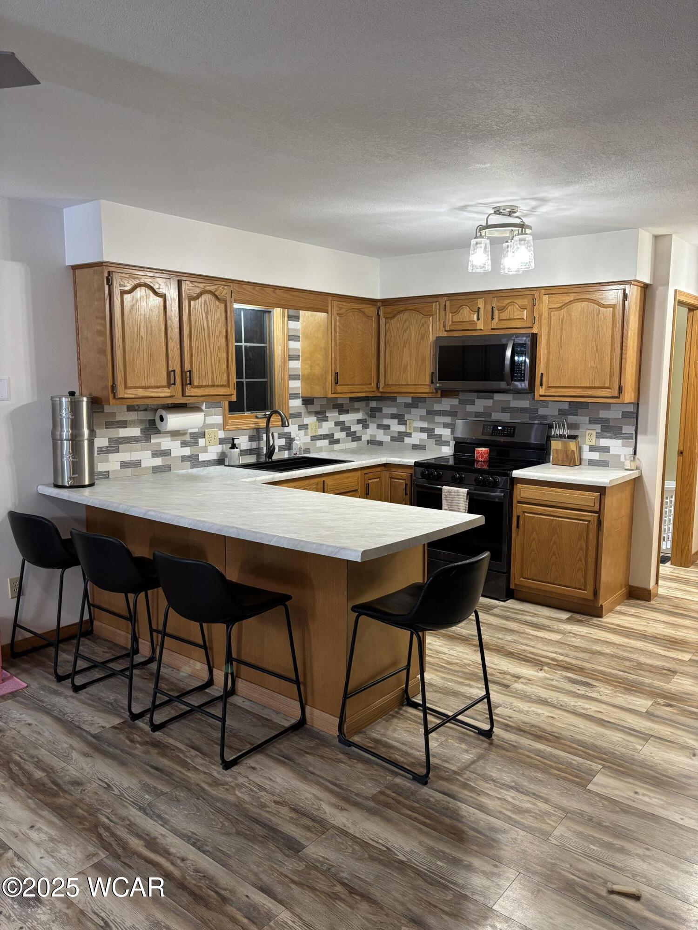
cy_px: 465
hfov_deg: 53.1
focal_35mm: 26
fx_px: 699
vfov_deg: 67.3
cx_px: 349
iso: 200
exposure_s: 1/60
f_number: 1.6
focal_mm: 5.96
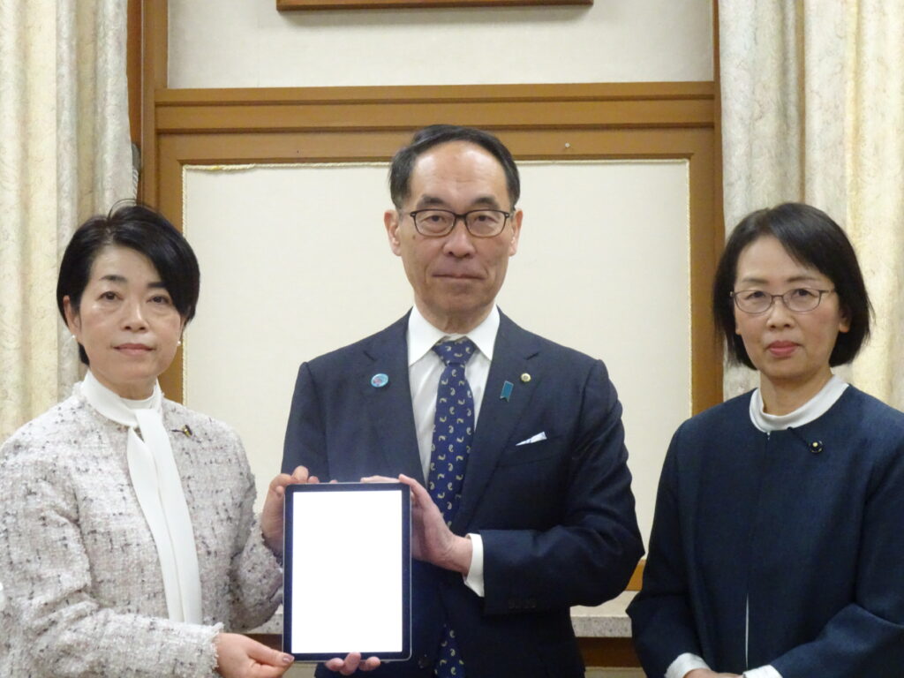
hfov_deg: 23.0
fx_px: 2220
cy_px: 339
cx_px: 452
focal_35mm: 85
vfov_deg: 17.4
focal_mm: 14.54
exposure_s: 1/60
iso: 1600
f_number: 5
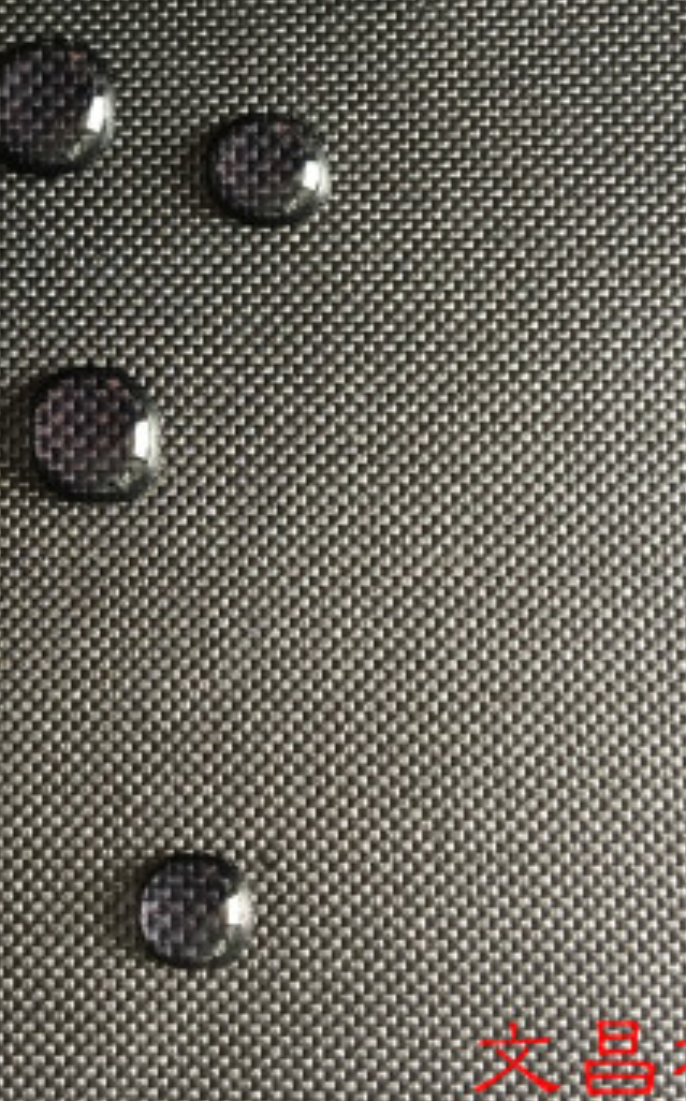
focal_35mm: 54
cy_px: 415
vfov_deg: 37.3
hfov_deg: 23.2
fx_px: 1619
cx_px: 58
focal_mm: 4.15
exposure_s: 1/33
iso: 125
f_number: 2.2
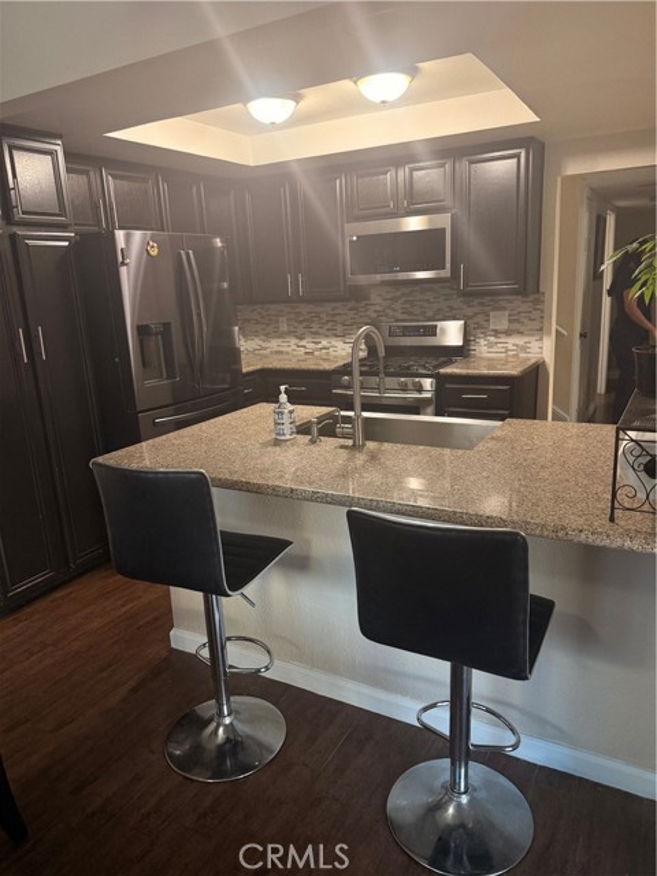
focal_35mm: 24
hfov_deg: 56.8
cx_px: 328
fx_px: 607
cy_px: 438
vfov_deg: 71.6
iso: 160
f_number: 1.78
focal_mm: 6.76
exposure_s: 1/60
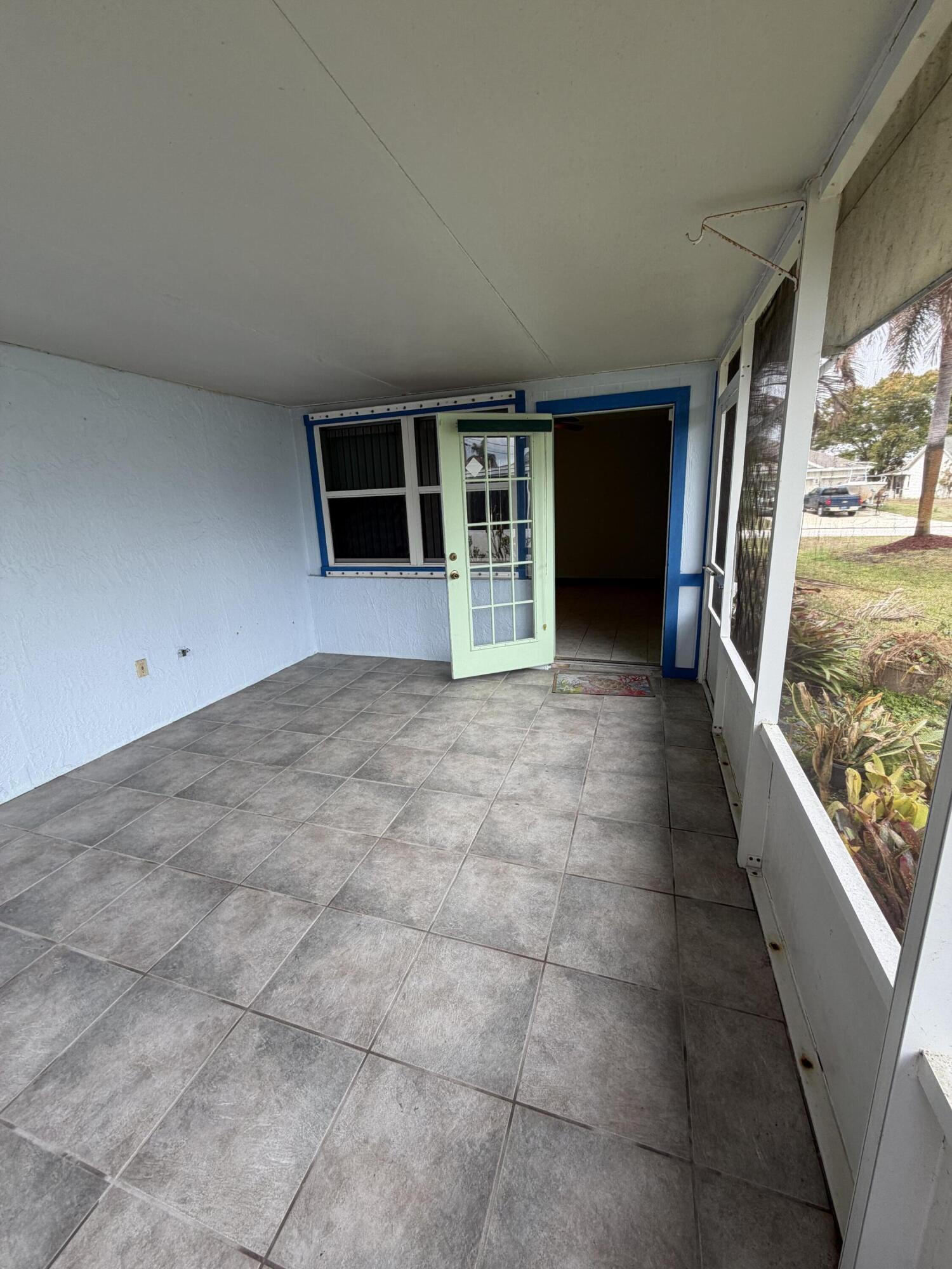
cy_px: 634
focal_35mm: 14
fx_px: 513
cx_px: 476
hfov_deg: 85.7
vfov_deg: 102.1
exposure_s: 1/121
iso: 50
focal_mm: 2.22
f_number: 2.2
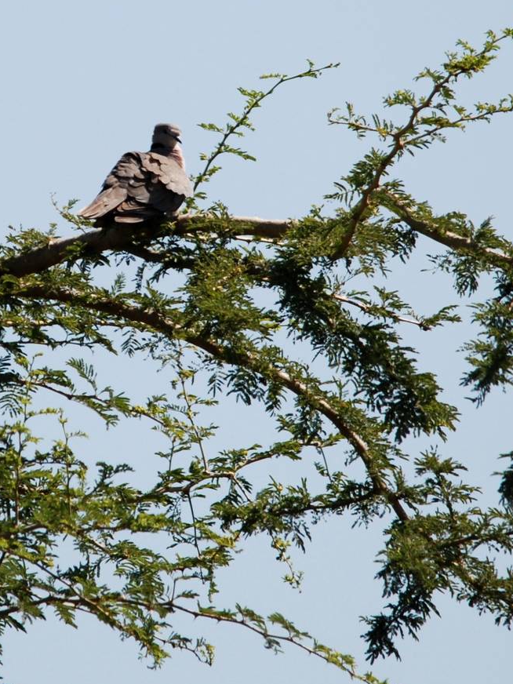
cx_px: 336
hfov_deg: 1.2
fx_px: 23554
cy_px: 313
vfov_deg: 1.7
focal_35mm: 1192
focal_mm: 450
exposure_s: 1/800
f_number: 6.3
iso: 200
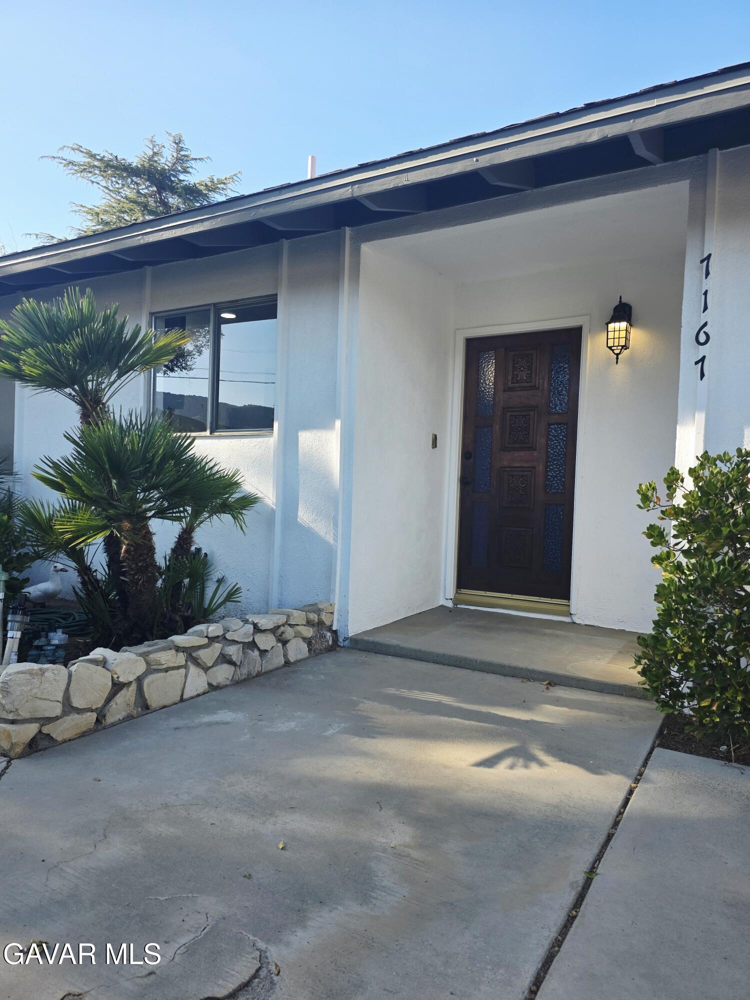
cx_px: 375
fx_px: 664
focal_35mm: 23
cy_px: 500
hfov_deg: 58.9
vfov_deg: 73.9
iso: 80
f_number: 1.7
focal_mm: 6.3
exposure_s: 1/1429
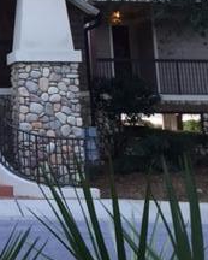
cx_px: -78
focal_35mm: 84
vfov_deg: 21.2
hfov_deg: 17.0
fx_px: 646
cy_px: -47
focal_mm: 4.15
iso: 32
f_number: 2.2
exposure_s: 1/40
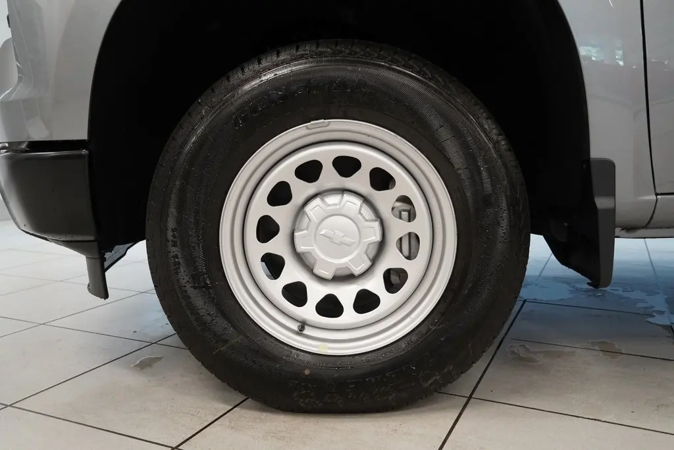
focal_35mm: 32
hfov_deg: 59.5
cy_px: 225
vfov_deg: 41.7
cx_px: 337
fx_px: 590
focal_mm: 21
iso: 1250
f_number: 4
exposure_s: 1/40
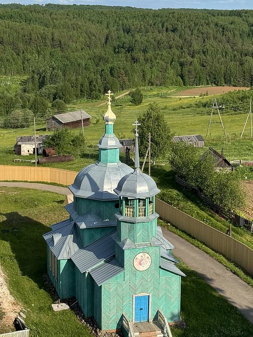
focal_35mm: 69
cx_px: 131
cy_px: 179
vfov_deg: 28.2
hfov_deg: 21.3
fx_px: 673
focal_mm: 6.76
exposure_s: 1/3817
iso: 64
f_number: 1.78
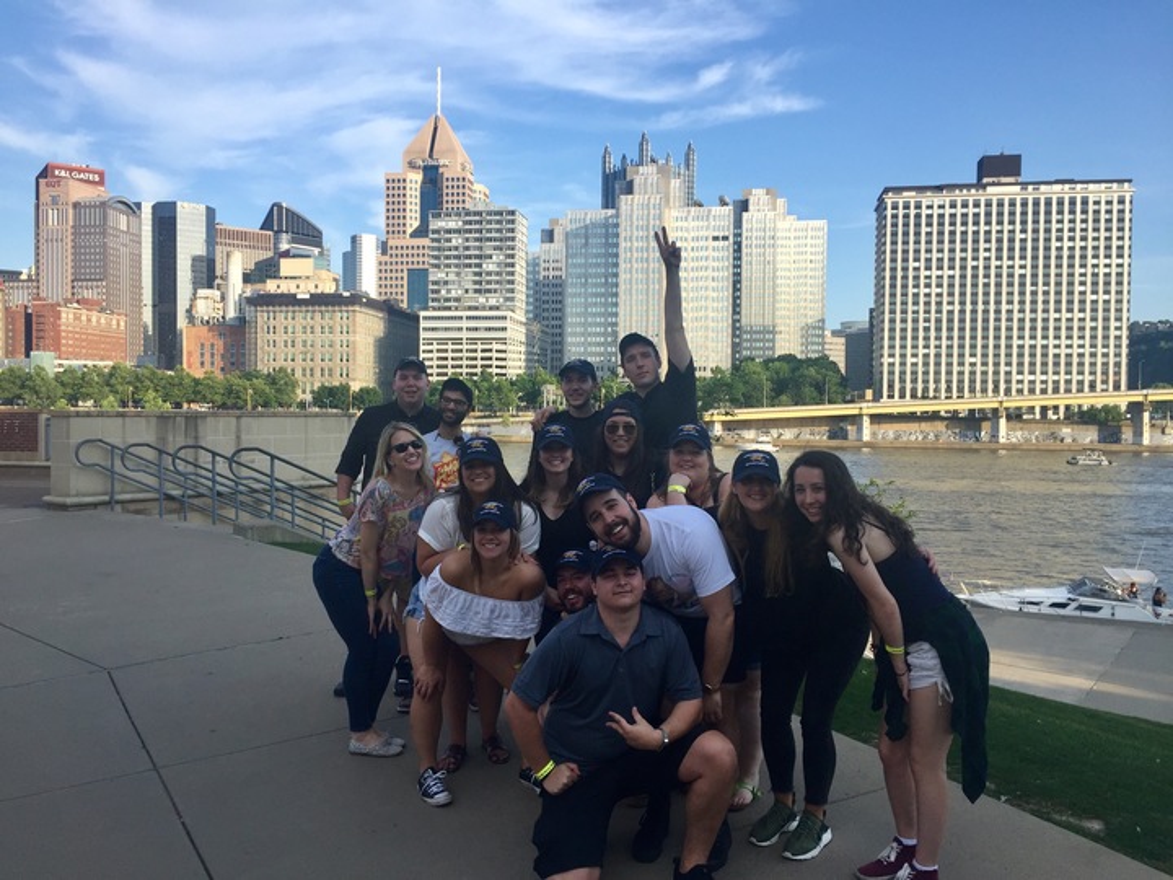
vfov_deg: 48.2
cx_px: 586
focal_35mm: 29
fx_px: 983
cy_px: 440
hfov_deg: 61.7
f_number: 2.2
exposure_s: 1/989
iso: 32
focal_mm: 4.15
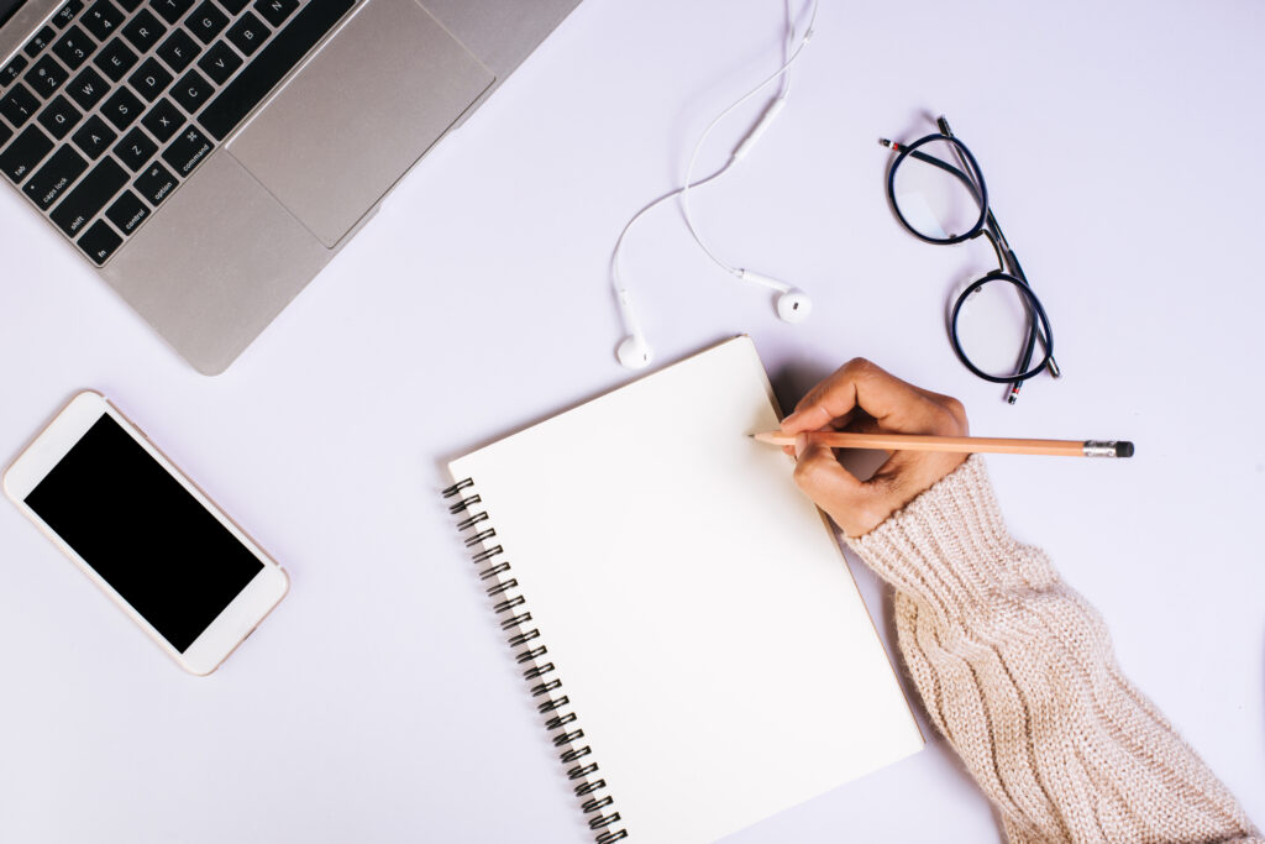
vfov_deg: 27.0
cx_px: 632
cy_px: 422
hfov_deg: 39.6
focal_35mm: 50
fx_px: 1757
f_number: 10
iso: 100
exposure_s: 1/125
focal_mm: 50
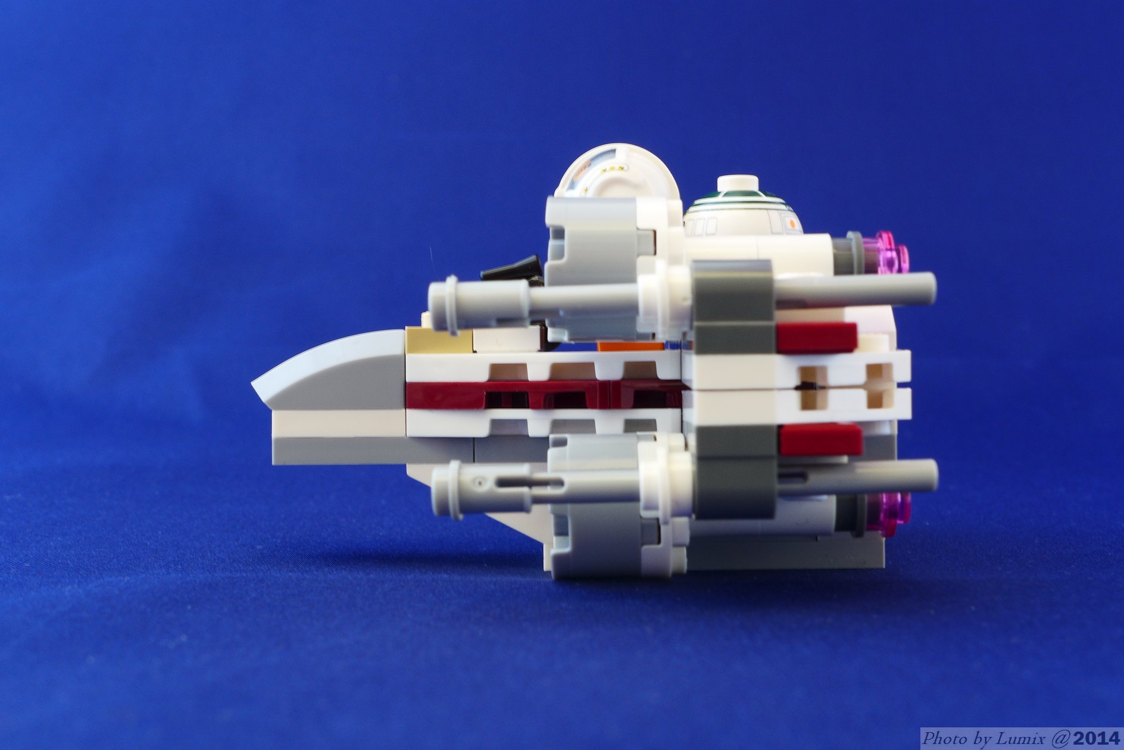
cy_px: 375
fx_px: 1561
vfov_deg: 27.0
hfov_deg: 39.6
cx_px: 562
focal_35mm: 50
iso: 80
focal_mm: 9.8
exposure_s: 1/2.5
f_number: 4.5
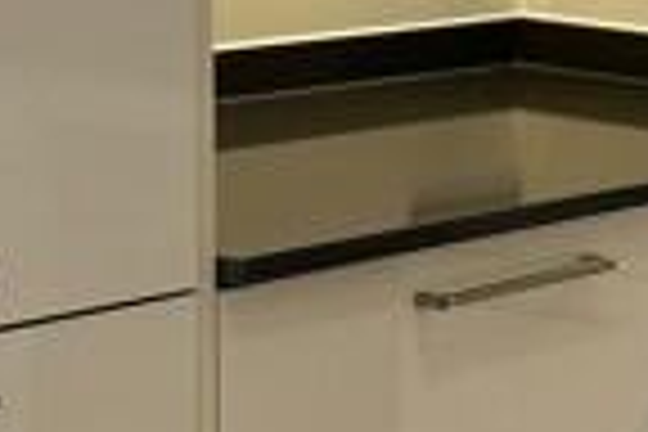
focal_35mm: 177
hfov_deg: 10.9
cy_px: -40
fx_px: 3186
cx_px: 1174
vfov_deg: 7.7
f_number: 1.78
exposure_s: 1/100
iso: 64
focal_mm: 6.86
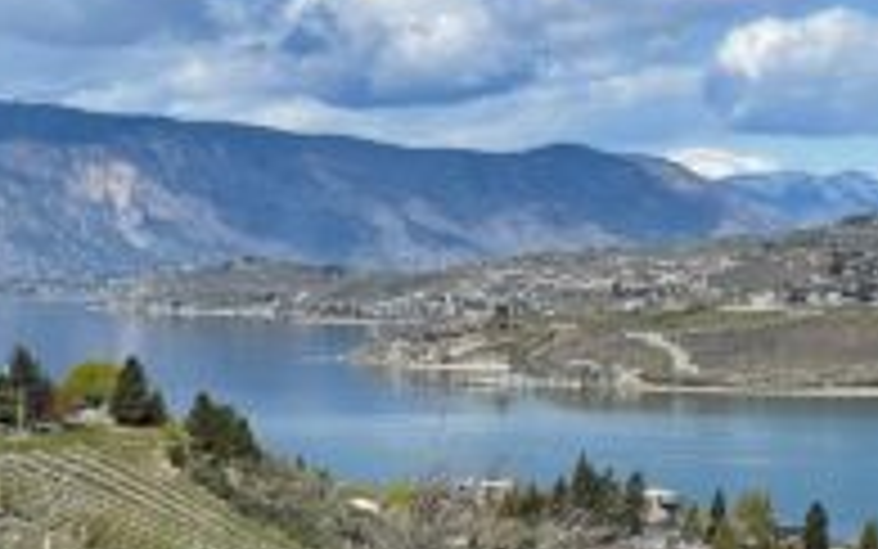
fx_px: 2705
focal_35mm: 113
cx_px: 698
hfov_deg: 18.3
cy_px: 536
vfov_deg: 11.5
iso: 25
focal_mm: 6
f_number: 2
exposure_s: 1/2519
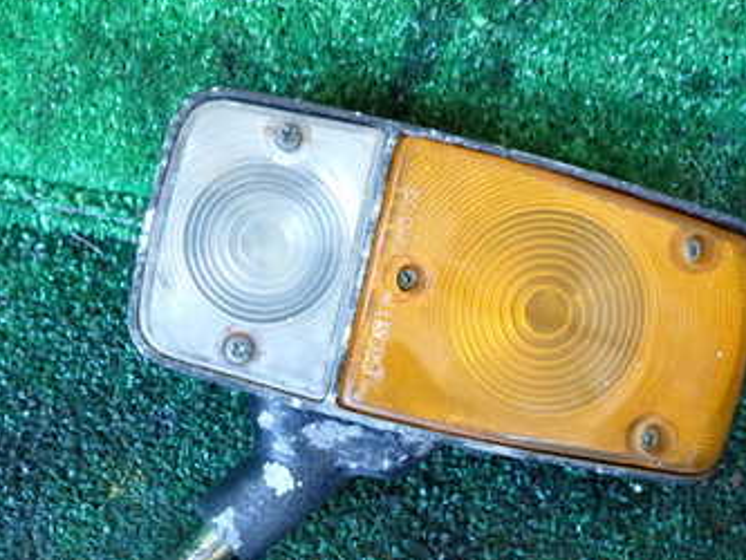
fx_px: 970
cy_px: 363
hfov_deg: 41.7
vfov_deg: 32.0
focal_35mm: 45
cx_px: 276
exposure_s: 1/30
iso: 400
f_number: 2
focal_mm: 4.5
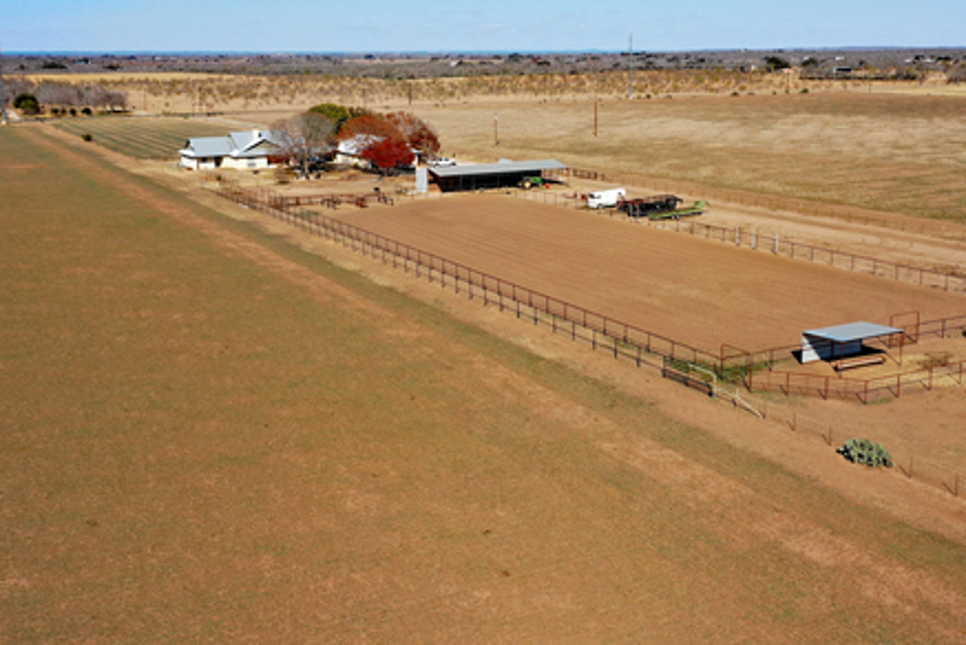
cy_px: 246
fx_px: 1101
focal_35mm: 41
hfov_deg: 47.3
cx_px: 531
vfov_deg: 32.5
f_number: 5.6
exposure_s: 1/500
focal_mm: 10.26
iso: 100
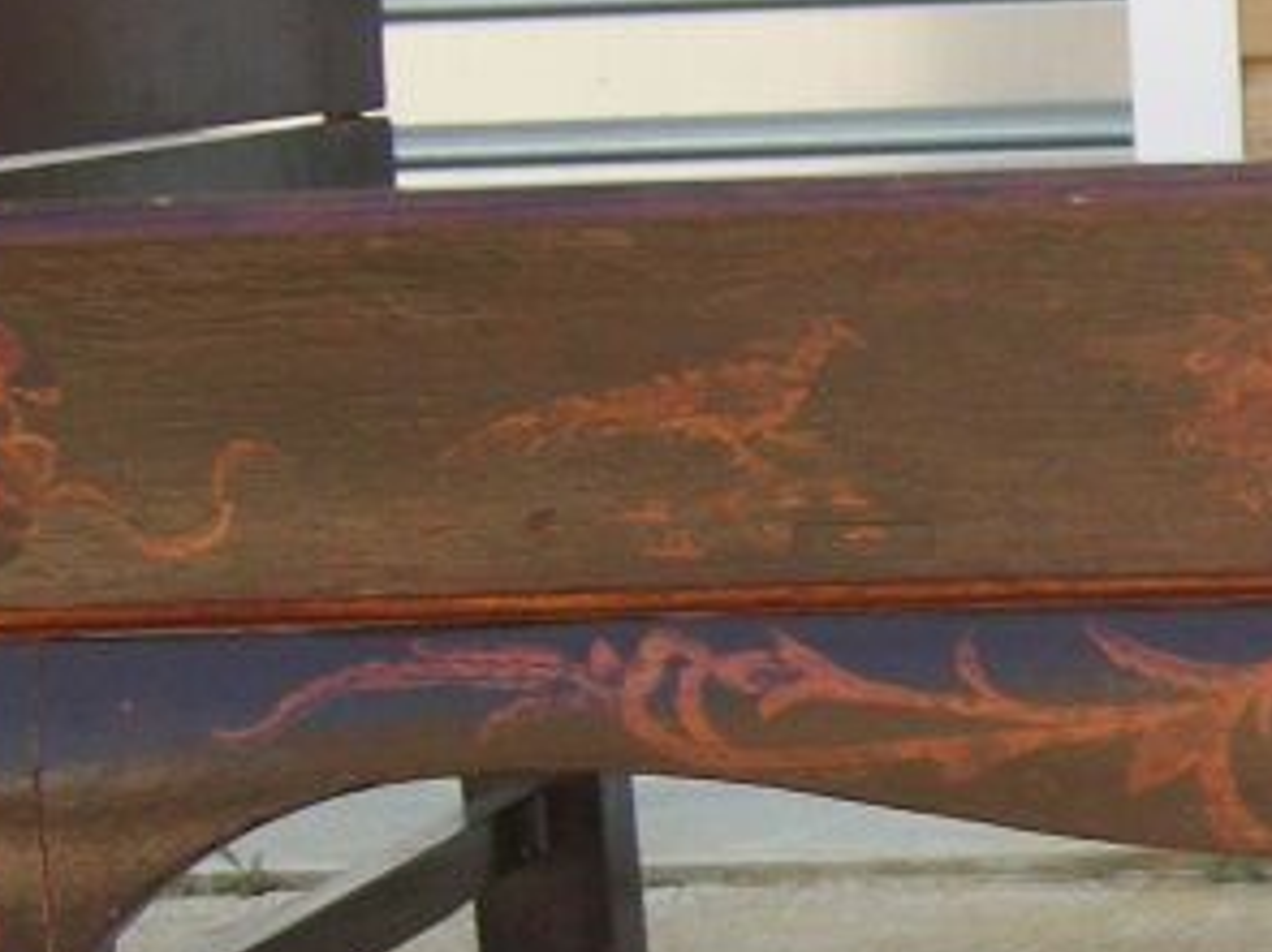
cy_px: 1146
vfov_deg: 10.5
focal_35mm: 139
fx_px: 5106
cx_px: 2074
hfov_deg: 13.2
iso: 80
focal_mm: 5.7
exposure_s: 1/320
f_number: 2.9
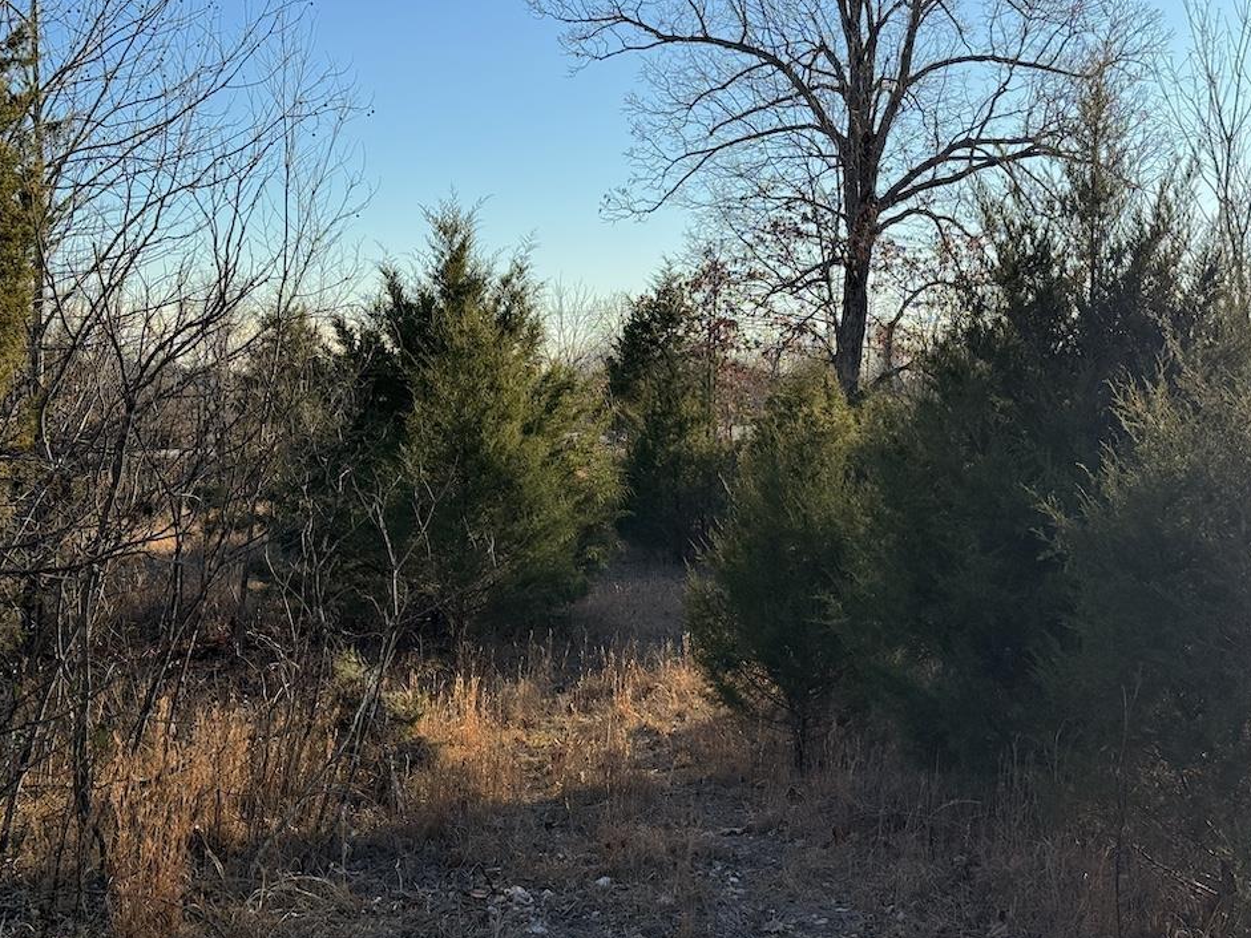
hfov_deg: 37.5
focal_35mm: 51
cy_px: 474
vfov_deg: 28.6
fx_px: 1843
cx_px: 614
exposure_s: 1/2415
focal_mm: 6.76
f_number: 1.78
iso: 80
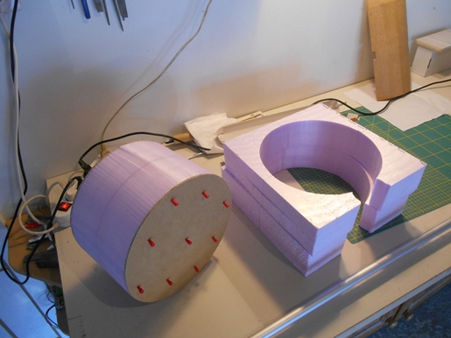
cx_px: 226
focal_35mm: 26
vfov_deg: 53.0
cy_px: 169
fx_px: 339
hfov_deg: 67.3
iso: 360
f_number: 3.4
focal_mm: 4.7
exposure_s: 1/30
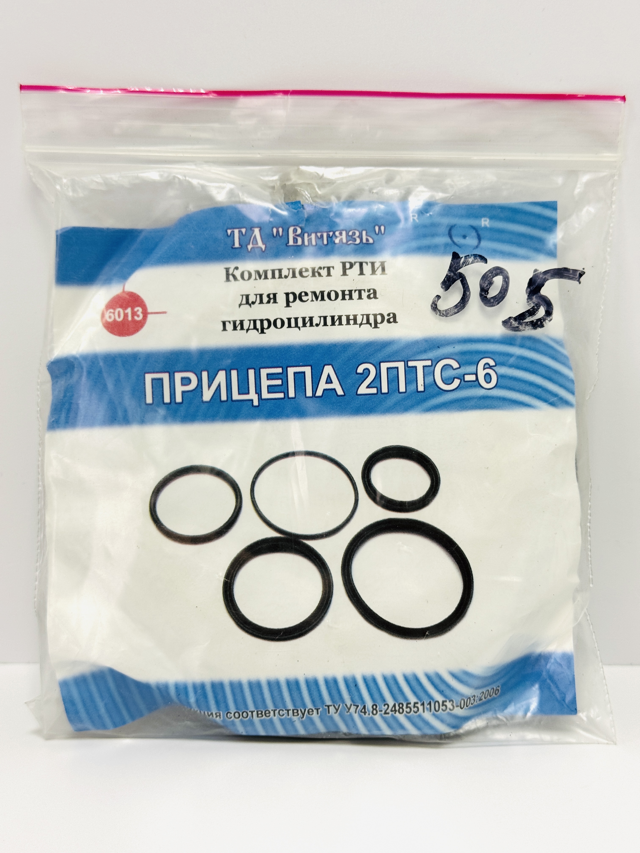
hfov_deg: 30.3
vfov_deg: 39.7
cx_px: 320
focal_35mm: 48
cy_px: 426
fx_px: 1183
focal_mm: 6.76
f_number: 1.78
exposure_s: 1/100
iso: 50
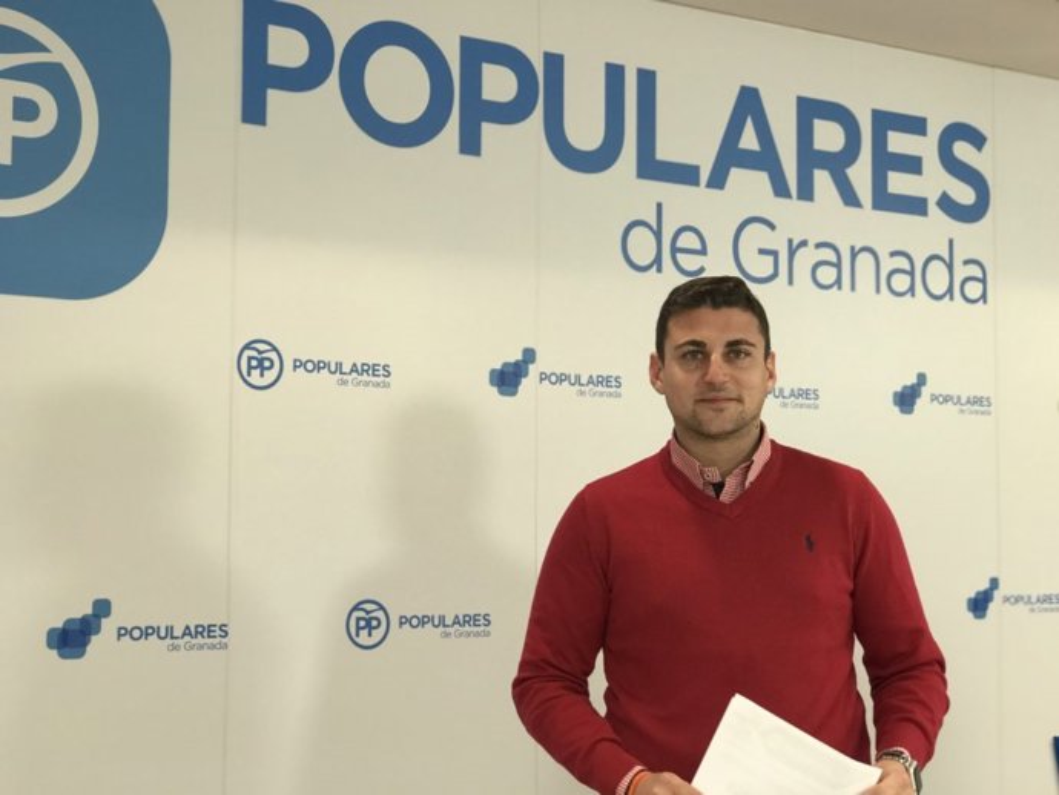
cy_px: 398
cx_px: 530
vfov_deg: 25.7
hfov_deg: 33.8
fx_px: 1744
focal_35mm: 57
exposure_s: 1/50
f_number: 2.8
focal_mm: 6.6
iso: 50
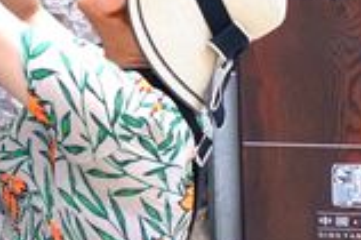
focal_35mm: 142
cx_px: -482
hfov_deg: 11.9
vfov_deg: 9.3
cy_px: -155
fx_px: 1422
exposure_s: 1/265
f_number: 1.8
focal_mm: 5.58
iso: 50
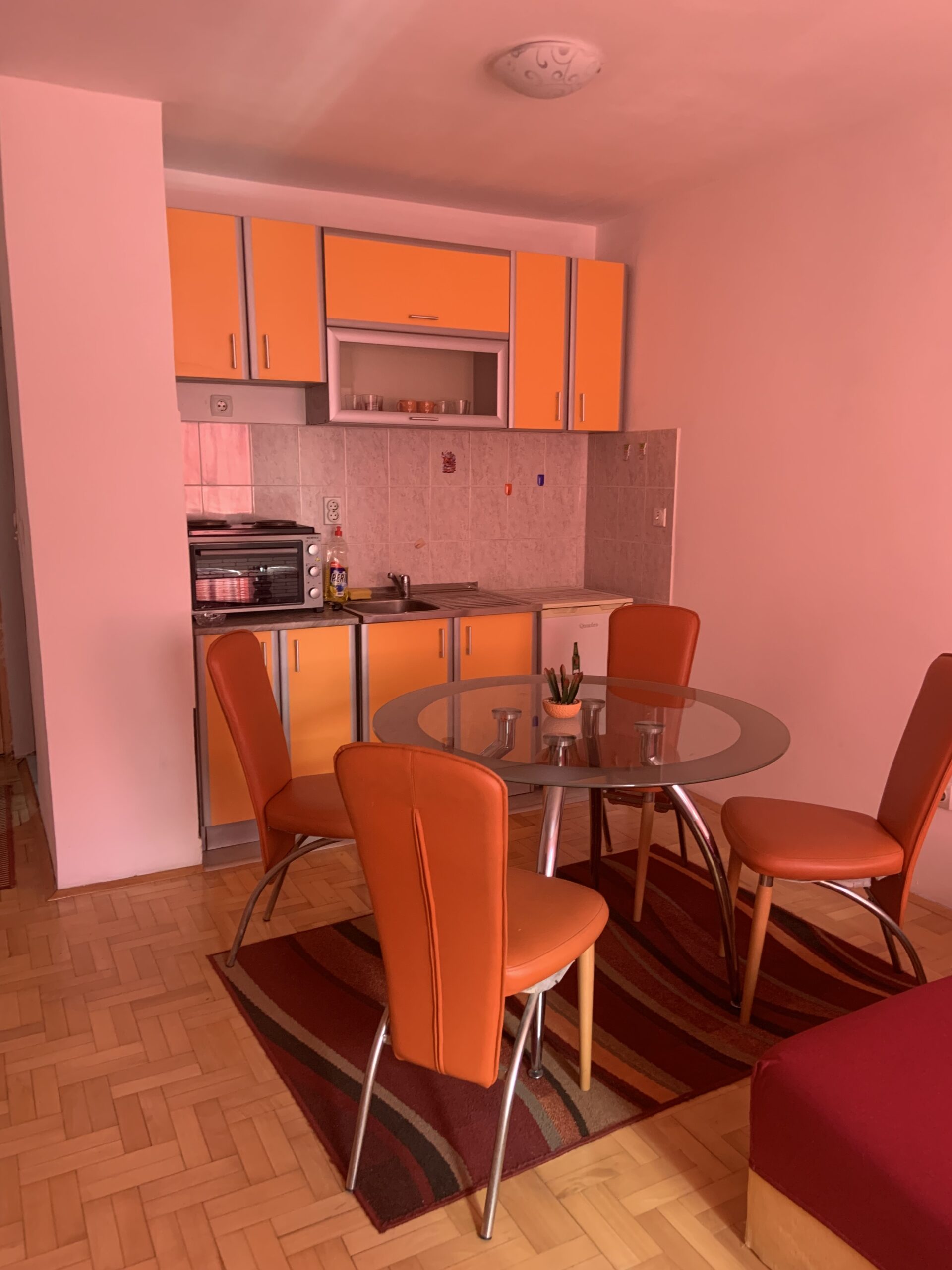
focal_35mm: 26
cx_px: 476
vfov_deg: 67.3
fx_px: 953
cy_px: 635
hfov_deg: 53.1
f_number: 1.8
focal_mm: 4.25
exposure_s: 1/60
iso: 200
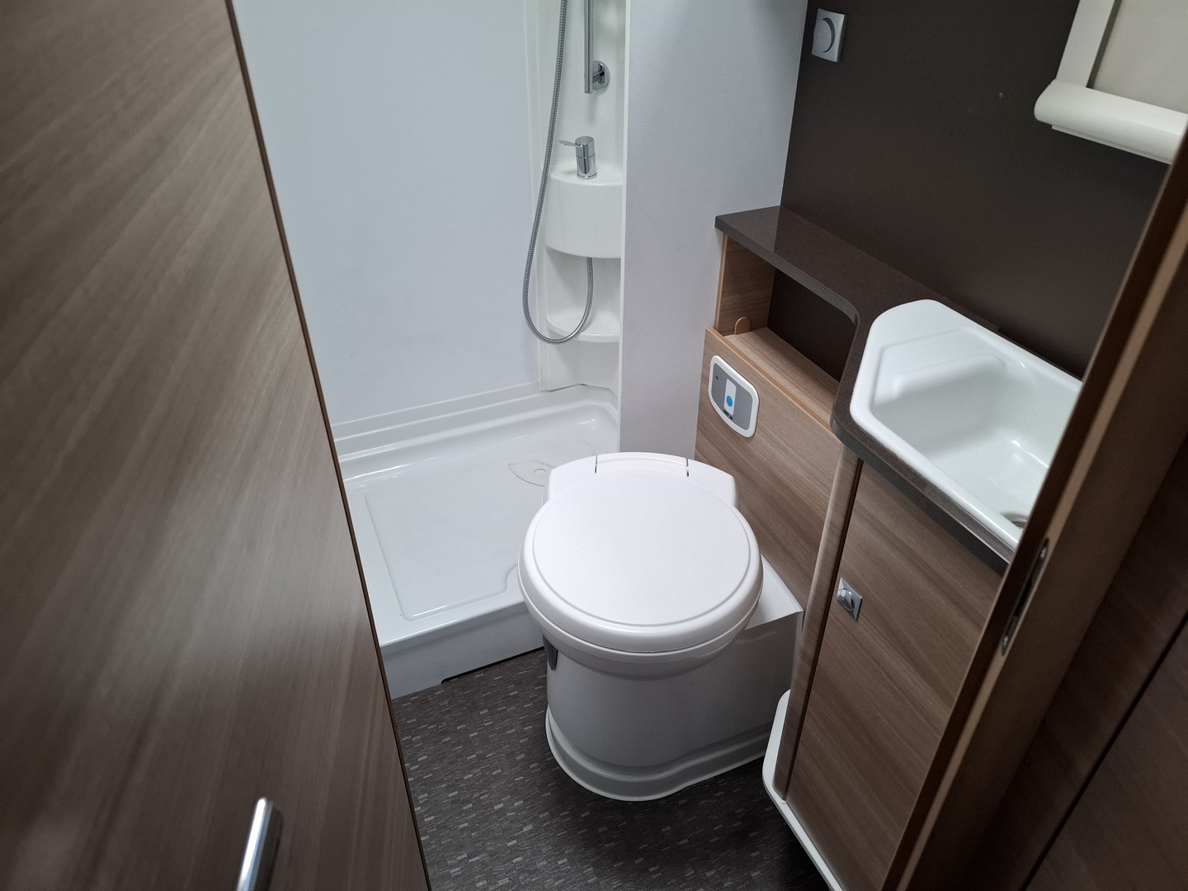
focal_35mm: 23
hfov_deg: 73.9
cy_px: 446
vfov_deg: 58.9
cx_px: 594
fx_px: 789
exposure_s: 1/60
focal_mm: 5.54
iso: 200
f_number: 1.8
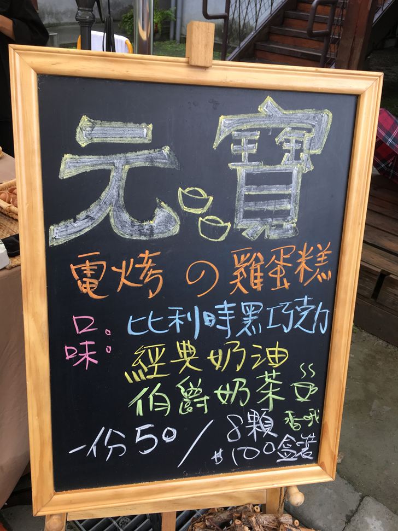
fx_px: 445
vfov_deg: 61.7
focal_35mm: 29
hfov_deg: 48.2
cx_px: 199
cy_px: 266
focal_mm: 4.15
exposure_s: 1/120
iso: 25
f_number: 2.2
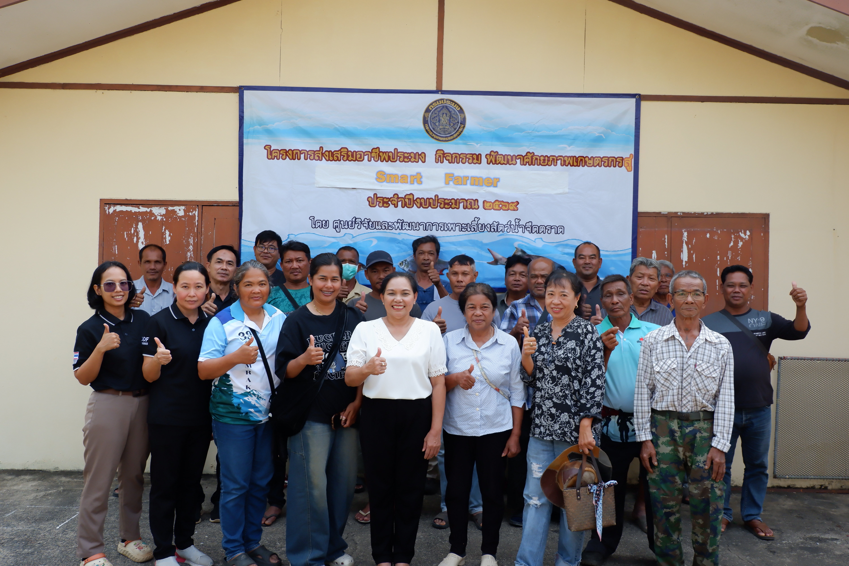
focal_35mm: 32
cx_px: 424
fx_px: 755
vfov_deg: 41.1
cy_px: 283
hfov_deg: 58.7
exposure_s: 1/450
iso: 400
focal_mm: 21.1
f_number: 5
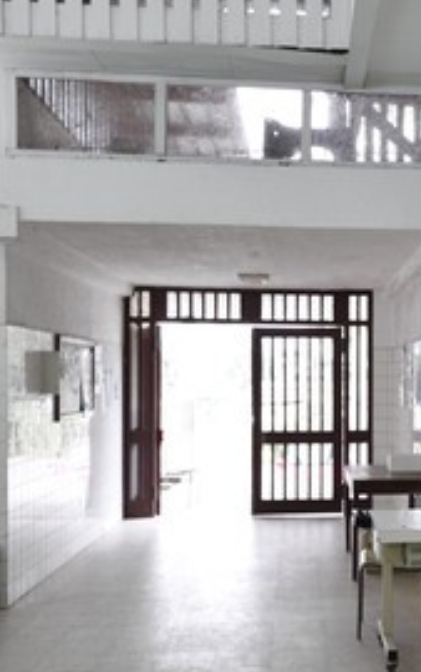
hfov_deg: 27.4
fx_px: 844
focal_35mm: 46
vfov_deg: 43.5
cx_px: 339
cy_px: 336
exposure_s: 1/40
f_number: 4.5
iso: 1600
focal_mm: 29
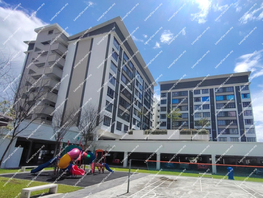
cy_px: 99
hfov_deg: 94.5
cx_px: 132
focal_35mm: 16
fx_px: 122
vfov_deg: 78.1
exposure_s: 1/2973
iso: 50
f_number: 2.2
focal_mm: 1.66
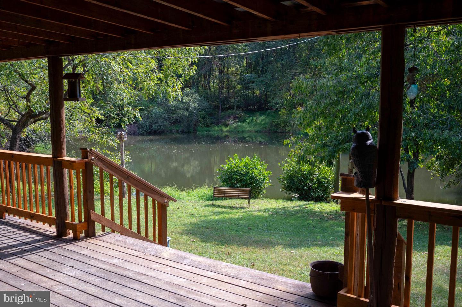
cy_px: 154
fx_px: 449
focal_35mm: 35
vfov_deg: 37.8
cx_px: 231
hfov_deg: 54.5
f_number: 10
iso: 1000
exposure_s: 1/320
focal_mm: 35
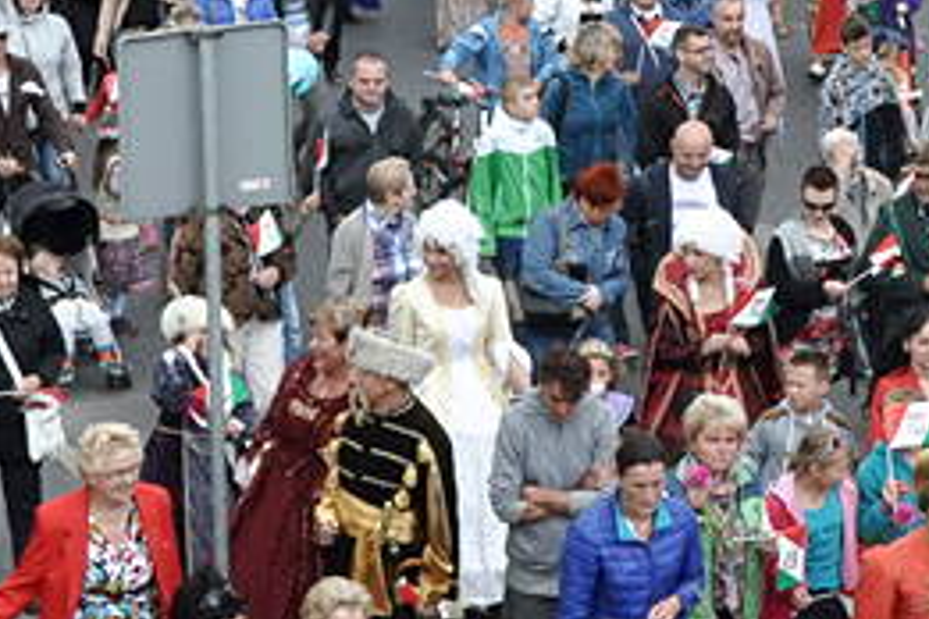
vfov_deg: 10.8
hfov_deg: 16.1
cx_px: 683
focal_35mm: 127
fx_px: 3277
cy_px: 176
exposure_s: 1/400
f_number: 10
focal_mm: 26
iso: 1250
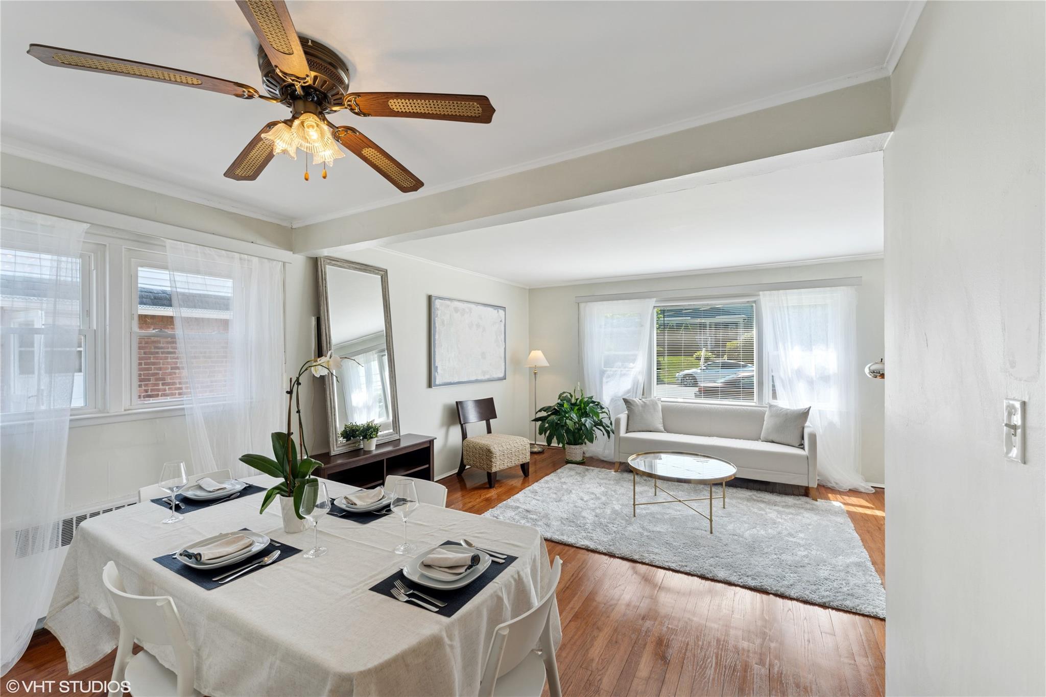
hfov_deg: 104.3
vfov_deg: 81.2
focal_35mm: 14
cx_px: 523
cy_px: 348
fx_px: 407
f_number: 11
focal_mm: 14
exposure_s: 1/5
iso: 100
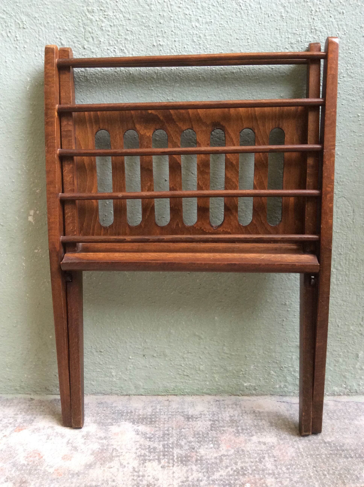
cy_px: 244
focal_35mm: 32
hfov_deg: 44.1
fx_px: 450
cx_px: 182
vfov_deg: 56.9
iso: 80
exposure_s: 1/25
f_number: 2.4
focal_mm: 3.3
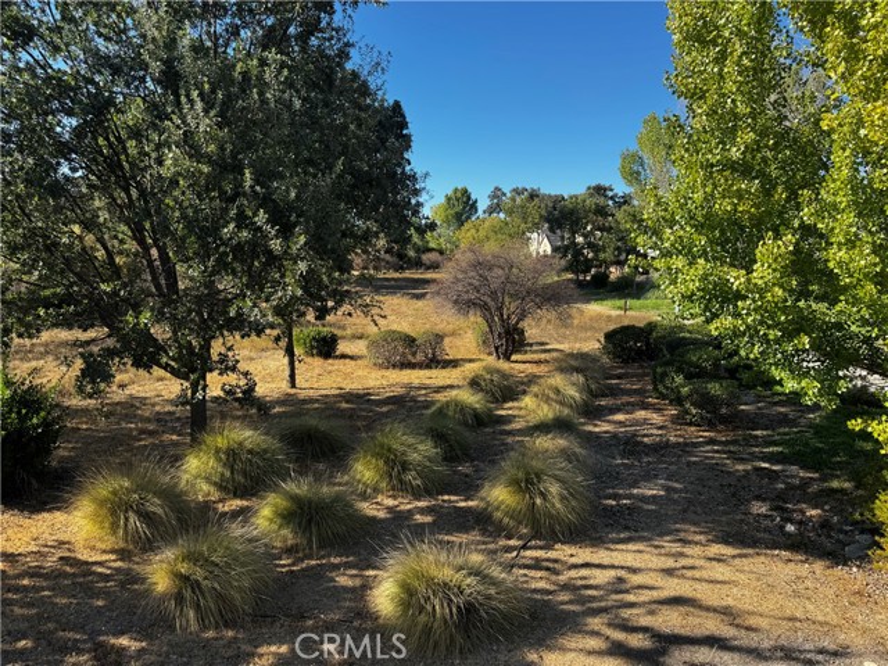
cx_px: 444
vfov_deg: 56.8
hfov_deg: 71.6
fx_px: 616
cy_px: 333
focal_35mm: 24
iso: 80
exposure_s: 1/1456
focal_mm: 6.76
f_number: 1.78
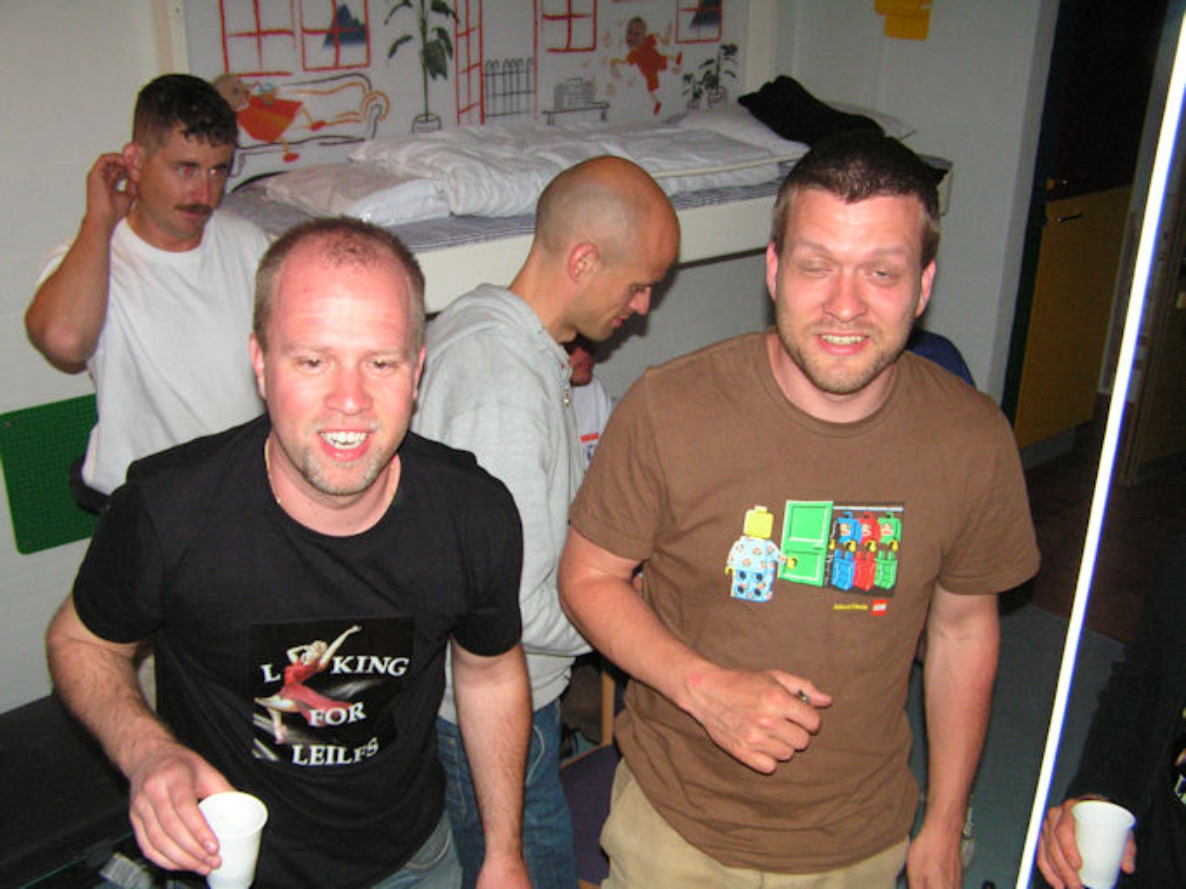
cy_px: 444
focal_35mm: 38
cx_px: 593
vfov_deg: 37.7
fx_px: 1301
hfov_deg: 49.0
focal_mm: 6.3
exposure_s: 1/40
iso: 200
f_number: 2.8
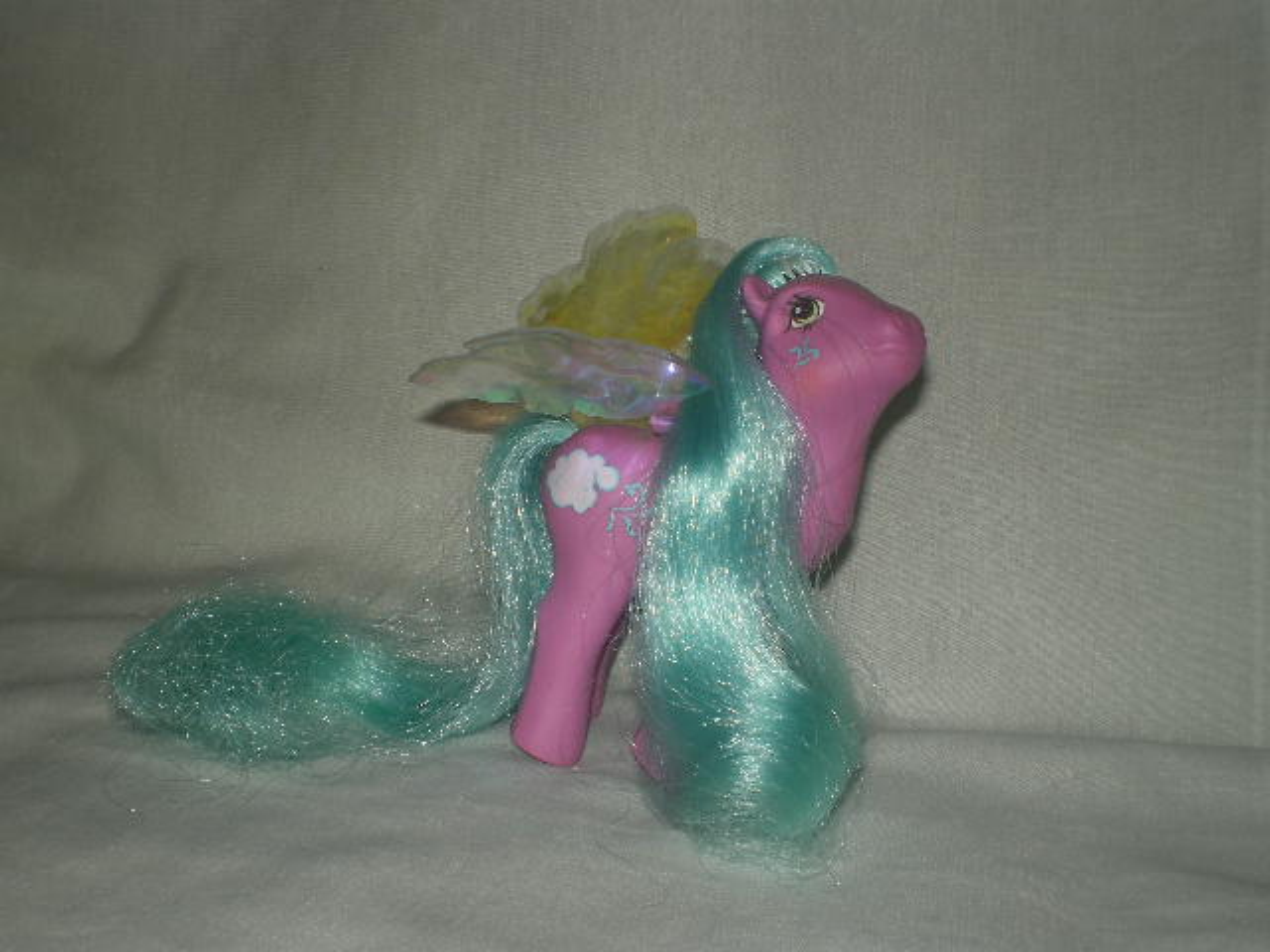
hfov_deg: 49.0
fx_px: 1394
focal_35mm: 38
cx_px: 635
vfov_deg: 37.7
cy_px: 476
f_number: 4.6
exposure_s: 1/30
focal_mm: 6.3
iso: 64
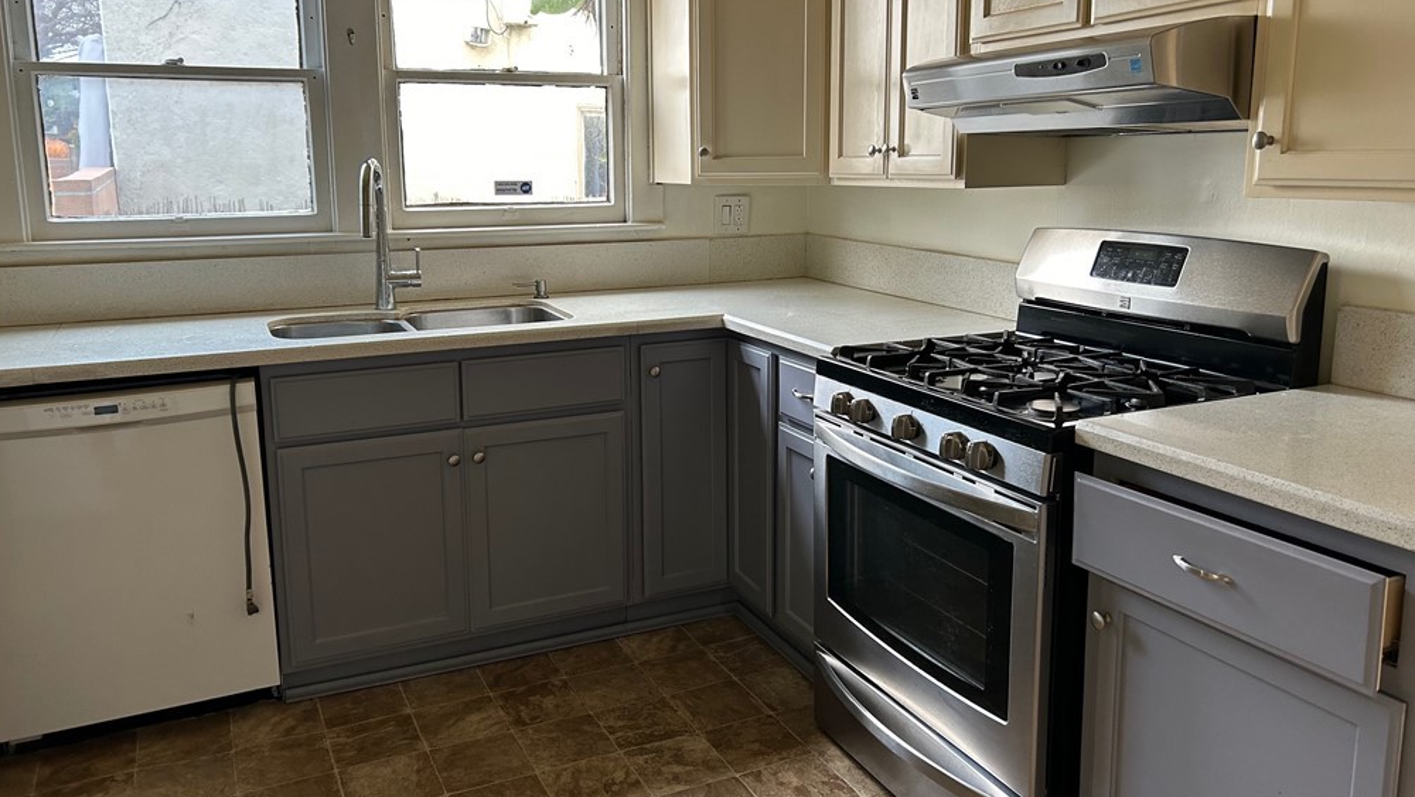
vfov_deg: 40.1
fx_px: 1088
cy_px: 343
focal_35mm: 29
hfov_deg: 66.1
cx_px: 712
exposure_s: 1/121
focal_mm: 5.7
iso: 100
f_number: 1.5
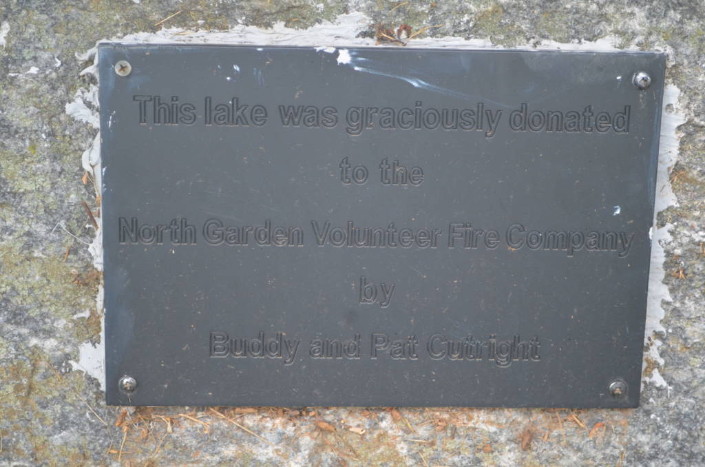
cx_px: 352
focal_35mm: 72
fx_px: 1407
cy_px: 234
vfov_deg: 18.8
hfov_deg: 28.1
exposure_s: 1/125
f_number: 5.6
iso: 360
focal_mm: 48
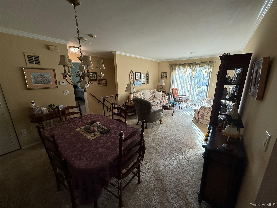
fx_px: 112
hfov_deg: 102.1
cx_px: 138
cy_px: 104
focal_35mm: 14
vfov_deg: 85.7
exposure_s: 1/120
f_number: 2.2
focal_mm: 2.22
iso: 100
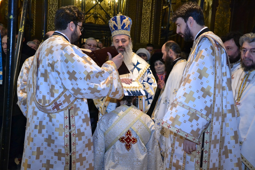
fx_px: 319
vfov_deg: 29.9
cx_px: 128
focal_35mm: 45
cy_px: 85
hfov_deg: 43.6
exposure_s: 1/30
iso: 3200
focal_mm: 30
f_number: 4.2
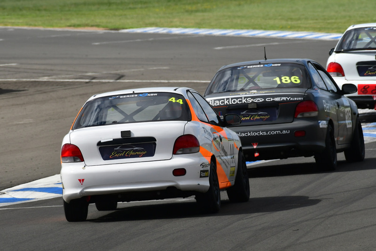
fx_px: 7836
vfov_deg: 1.8
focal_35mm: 750
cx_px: 188
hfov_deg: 2.7
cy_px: 126
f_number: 11
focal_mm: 500
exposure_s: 1/640
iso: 320
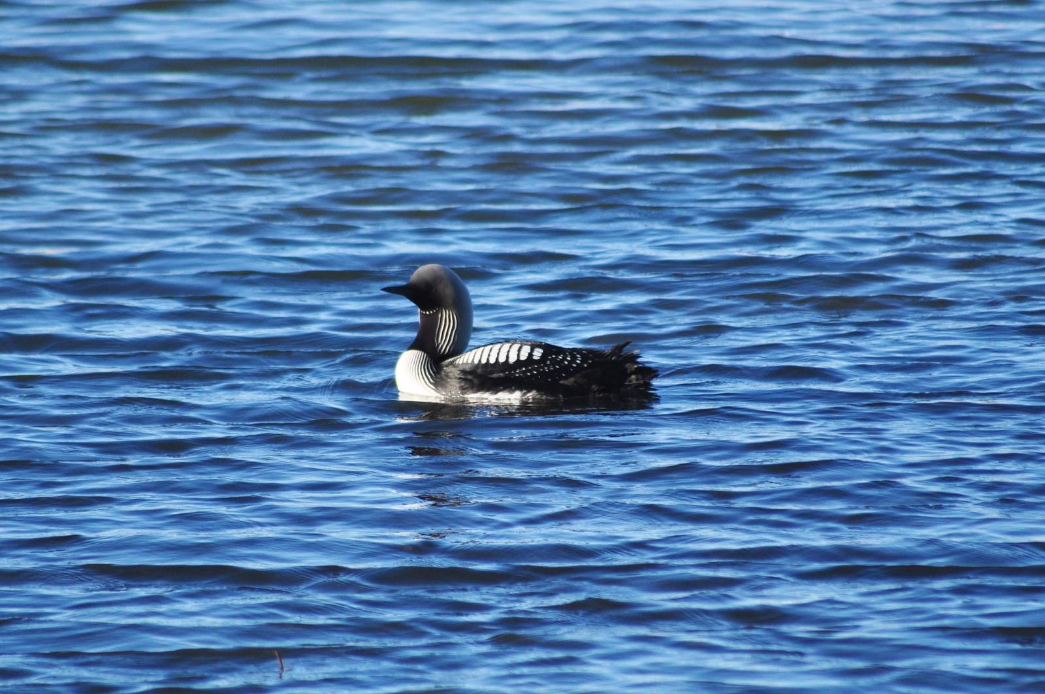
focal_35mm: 450
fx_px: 13048
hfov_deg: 4.6
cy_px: 347
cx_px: 522
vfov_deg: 3.0
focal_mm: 300
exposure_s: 1/2000
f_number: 5.6
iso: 400
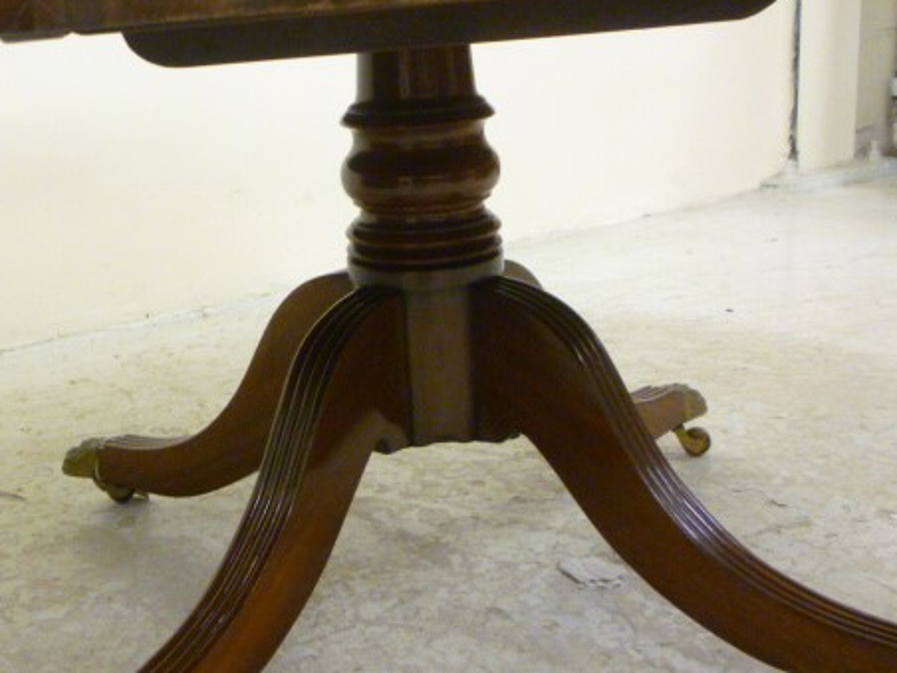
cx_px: 286
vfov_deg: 28.5
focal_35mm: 51
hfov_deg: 37.0
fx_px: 1322
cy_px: 371
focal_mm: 5.2
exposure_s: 1/25
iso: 400
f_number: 3.3
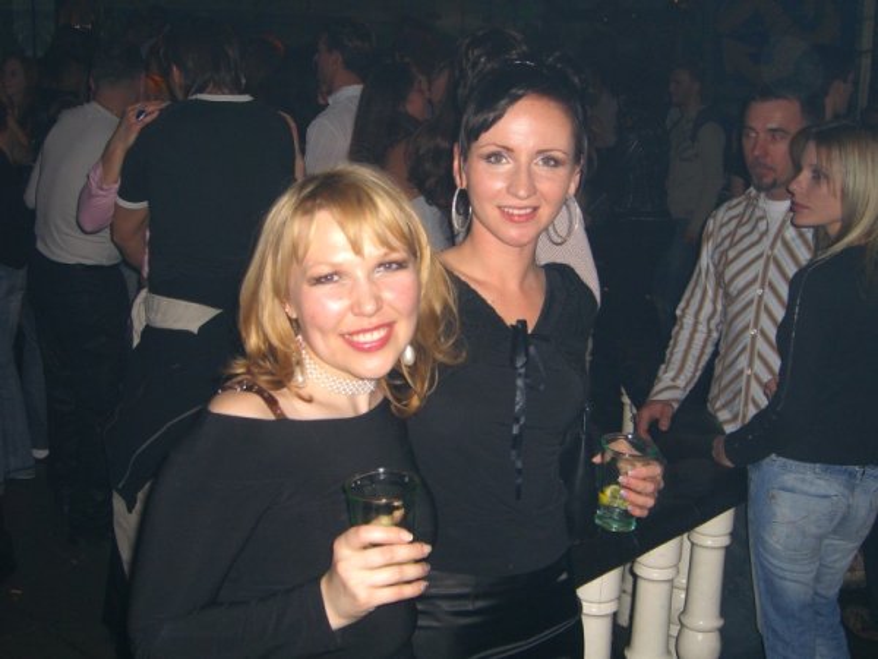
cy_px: 330
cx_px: 439
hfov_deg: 41.2
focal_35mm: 46
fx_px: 1167
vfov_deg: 31.5
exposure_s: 1/60
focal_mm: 9.5
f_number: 3.1
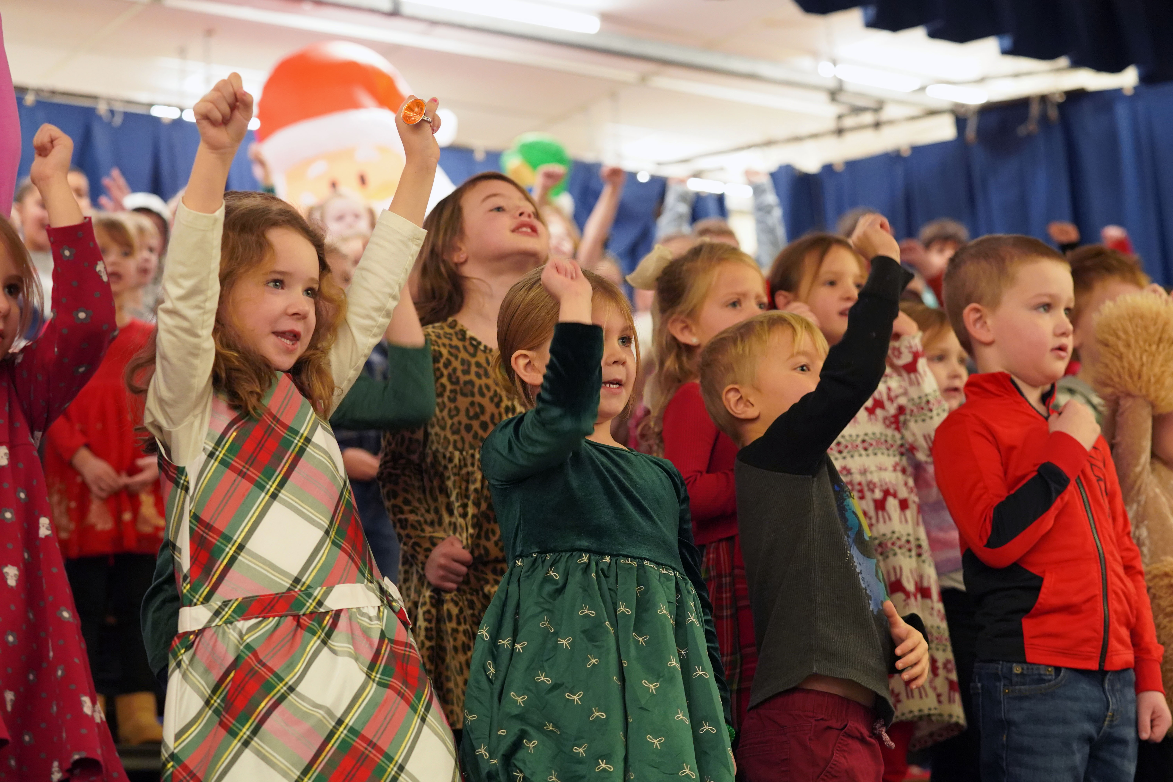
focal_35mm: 70
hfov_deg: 28.8
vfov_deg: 19.5
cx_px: 586
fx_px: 2281
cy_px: 391
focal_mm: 70
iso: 6400
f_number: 4
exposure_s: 1/160
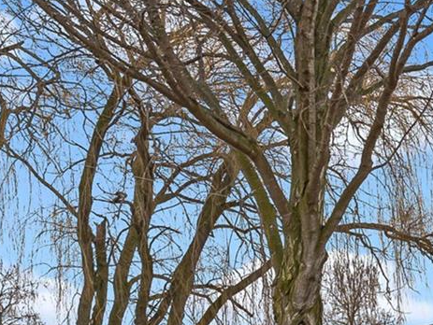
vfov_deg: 16.4
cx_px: 841
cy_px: 434
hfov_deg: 17.3
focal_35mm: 85
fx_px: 1064
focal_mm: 20
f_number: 8
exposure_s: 1/10
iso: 100
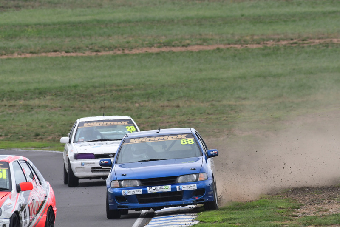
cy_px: 114
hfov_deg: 3.0
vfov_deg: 2.0
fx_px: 6519
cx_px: 170
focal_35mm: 690
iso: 500
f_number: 10
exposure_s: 1/640
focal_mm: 460
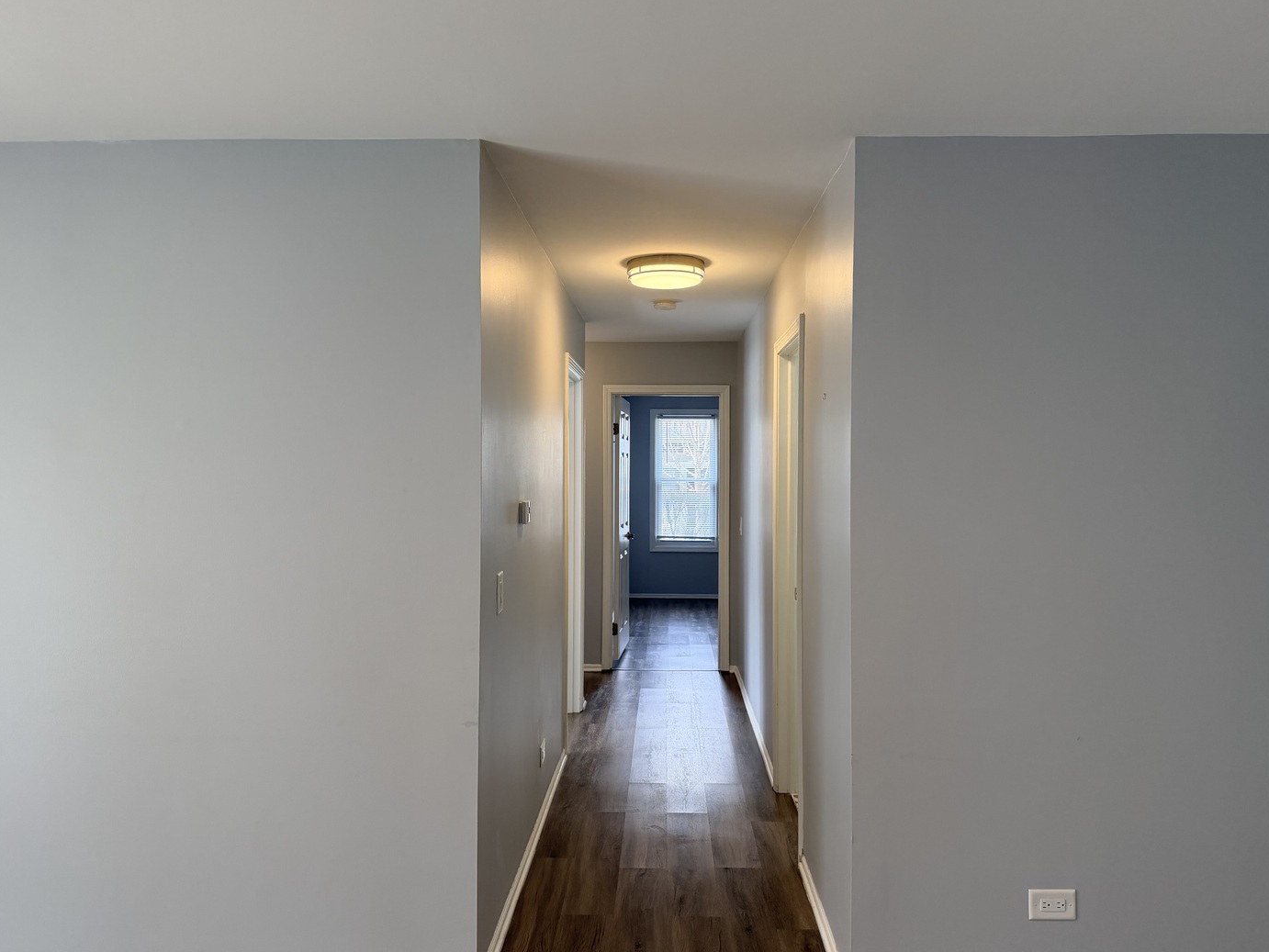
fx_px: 917
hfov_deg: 69.4
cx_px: 640
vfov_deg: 54.9
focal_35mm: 25
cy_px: 464
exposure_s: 1/211
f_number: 1.78
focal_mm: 6.76
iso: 200
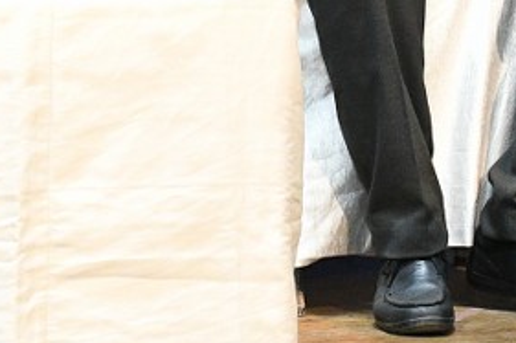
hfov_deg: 10.7
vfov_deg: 7.0
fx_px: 2750
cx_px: 196
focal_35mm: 192
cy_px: -209
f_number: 5.6
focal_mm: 30
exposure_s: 1/250
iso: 3200
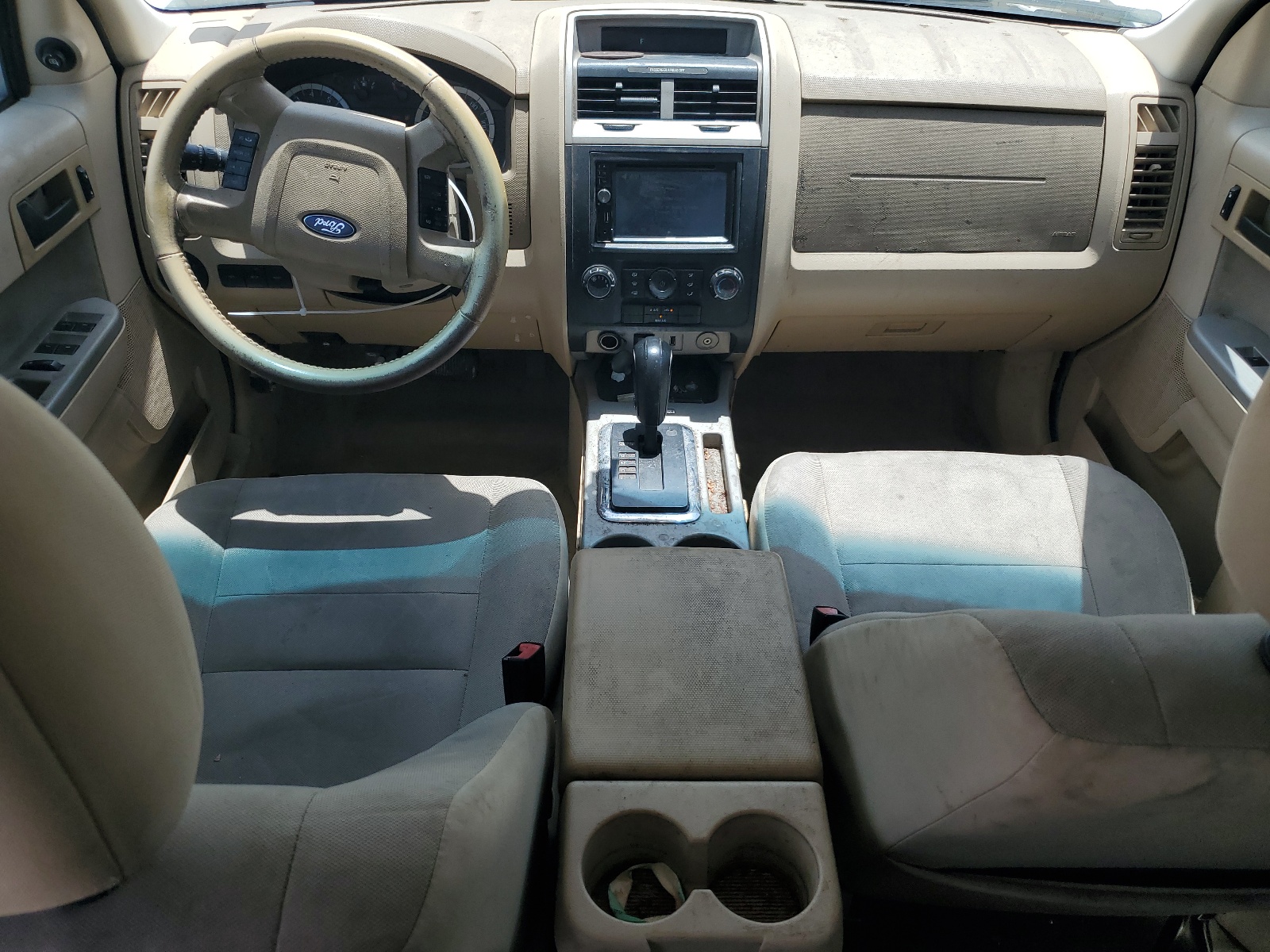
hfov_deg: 67.3
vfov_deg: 53.1
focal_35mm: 26
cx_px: 635
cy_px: 476
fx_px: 954
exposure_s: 1/1429
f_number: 1.5
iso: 50
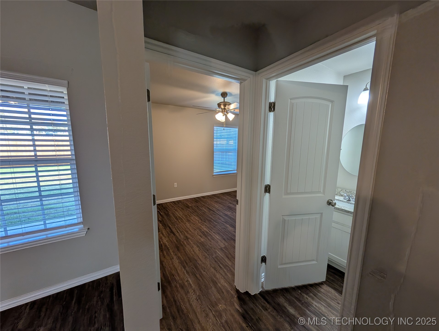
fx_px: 152
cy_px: 166
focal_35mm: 12
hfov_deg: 110.5
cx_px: 220
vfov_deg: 94.6
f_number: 1.7
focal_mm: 2.02
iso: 67
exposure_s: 1/132
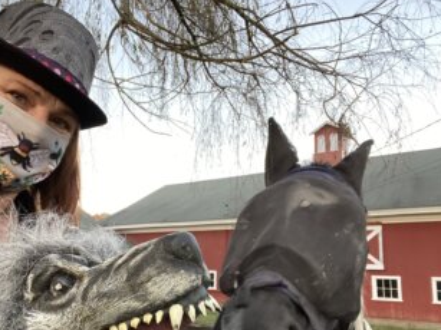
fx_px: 382
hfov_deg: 59.6
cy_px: 205
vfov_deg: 46.4
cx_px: 184
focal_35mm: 30
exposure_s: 1/60
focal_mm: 2.71
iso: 200
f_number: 2.2
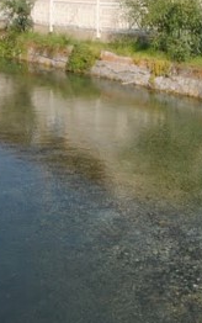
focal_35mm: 67
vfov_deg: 30.0
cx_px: 97
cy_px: 73
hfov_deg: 19.4
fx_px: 590
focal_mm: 10
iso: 100
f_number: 9
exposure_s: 1/200
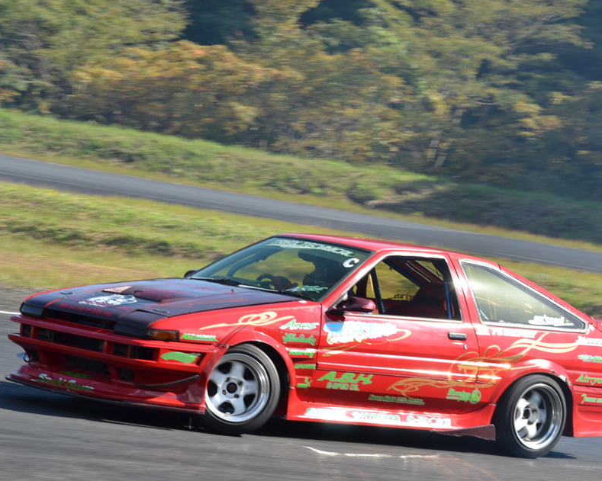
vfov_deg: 6.5
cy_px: 226
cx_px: 273
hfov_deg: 8.2
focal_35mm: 237
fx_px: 4222
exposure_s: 1/250
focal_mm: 130
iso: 200
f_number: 10
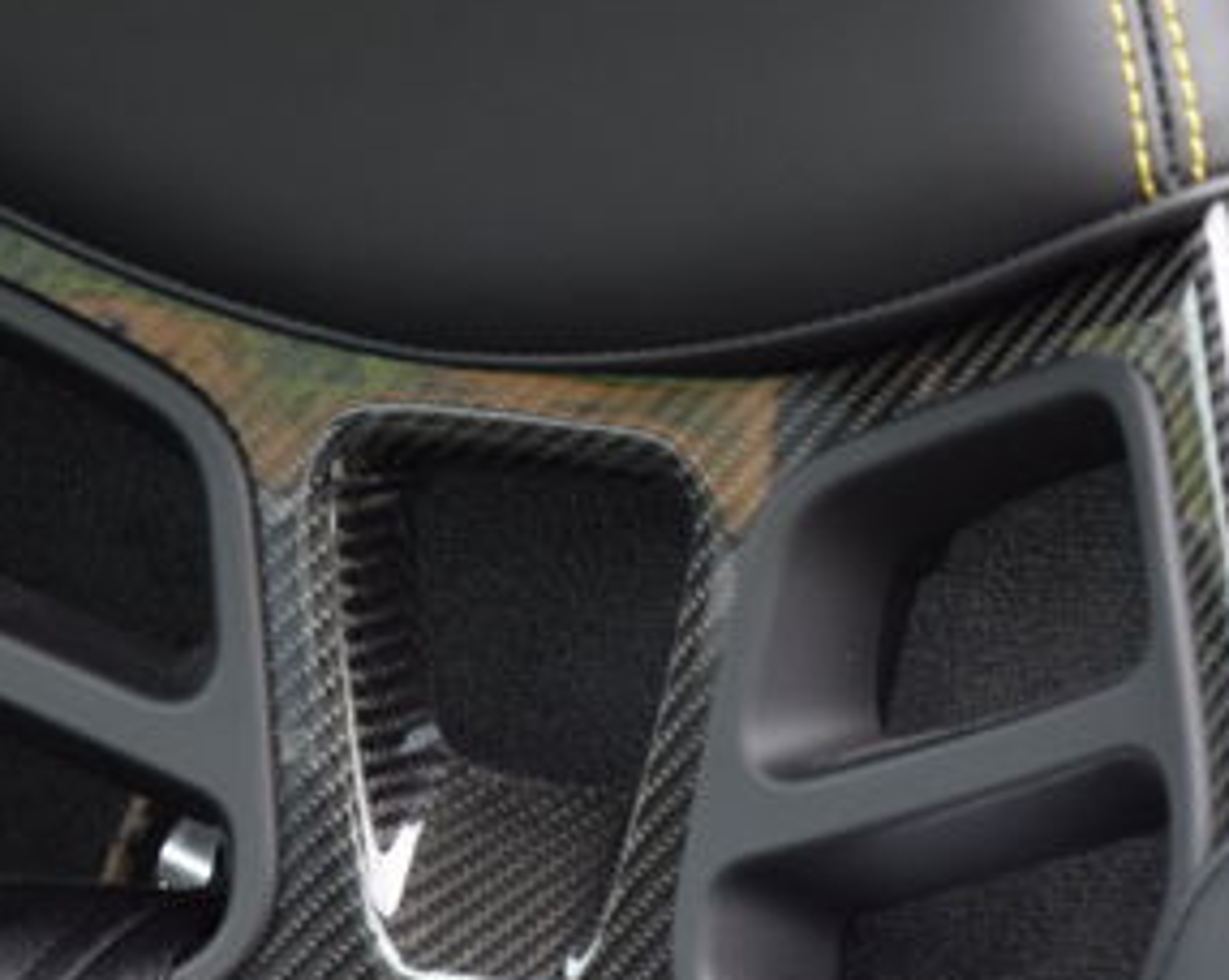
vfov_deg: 4.2
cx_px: 743
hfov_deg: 5.2
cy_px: 47
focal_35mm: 371
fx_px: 13476
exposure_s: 1/160
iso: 800
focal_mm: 98
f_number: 5.6
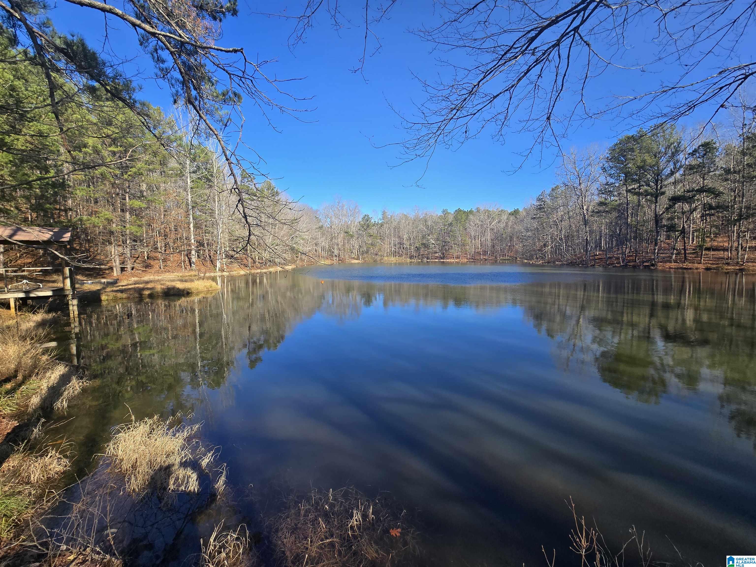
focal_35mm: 13
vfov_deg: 89.9
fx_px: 284
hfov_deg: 106.2
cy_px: 284
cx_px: 378
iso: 50
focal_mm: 2.2
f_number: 2.2
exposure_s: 1/1067
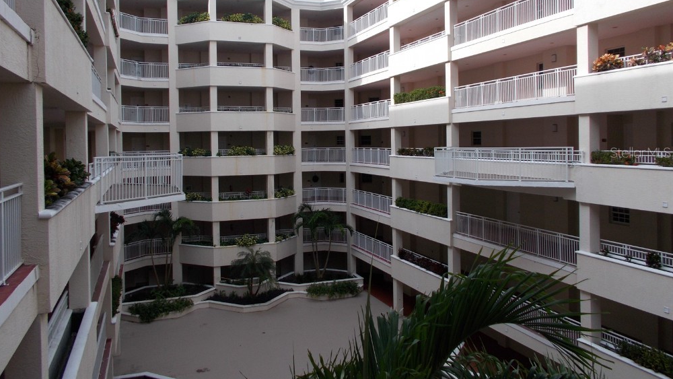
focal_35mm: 29
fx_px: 518
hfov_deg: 66.0
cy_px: 152
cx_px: 329
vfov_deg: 40.0
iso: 80
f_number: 3.2
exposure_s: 1/400
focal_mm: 4.6
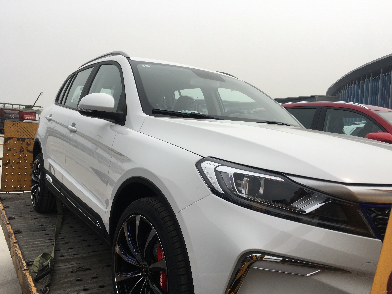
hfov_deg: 61.7
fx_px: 328
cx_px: 196
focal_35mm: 29
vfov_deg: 48.2
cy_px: 147
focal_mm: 4.15
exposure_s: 1/1876
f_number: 2.2
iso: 25
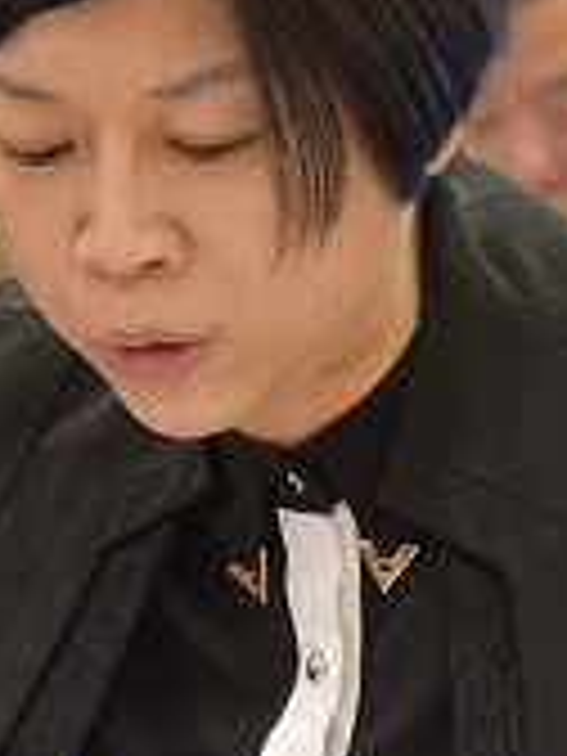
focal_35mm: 304
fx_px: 6639
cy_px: 547
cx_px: 72
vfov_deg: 6.5
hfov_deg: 4.9
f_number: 4
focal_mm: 78
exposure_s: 1/60
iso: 1100
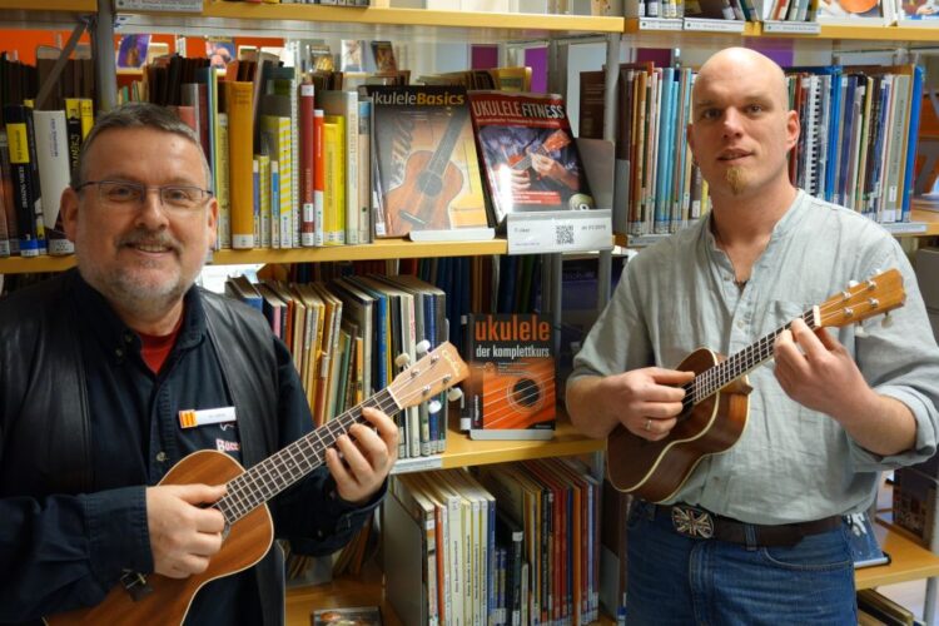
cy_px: 313
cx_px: 470
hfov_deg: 46.4
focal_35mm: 42
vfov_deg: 31.9
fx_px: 1095
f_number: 3.2
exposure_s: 1/50
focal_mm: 15.64
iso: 400
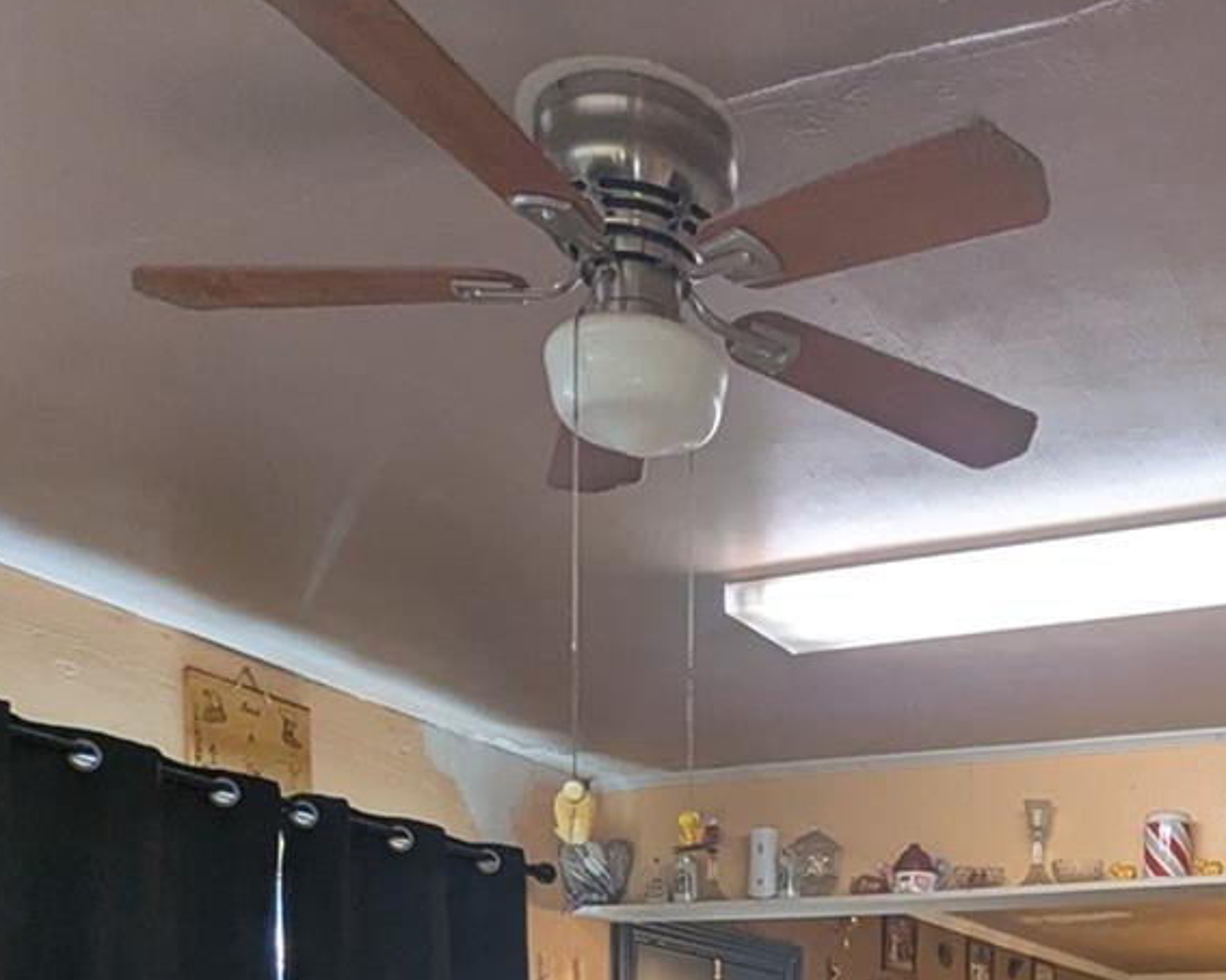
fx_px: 1596
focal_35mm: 44
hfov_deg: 39.2
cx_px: 1088
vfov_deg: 28.2
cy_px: 1274
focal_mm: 2.35
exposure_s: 1/67
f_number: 2.2
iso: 216
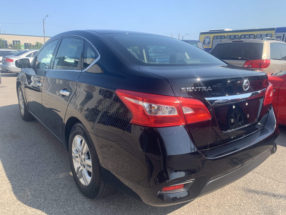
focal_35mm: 26
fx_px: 215
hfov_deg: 67.3
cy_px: 108
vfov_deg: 53.1
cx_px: 143
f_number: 1.8
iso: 25
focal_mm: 4.25
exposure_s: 1/945
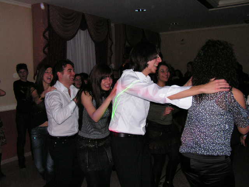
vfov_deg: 39.7
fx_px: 259
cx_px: 124
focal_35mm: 36
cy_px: 94
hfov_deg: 51.4
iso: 200
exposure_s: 1/40
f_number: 3.2
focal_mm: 6
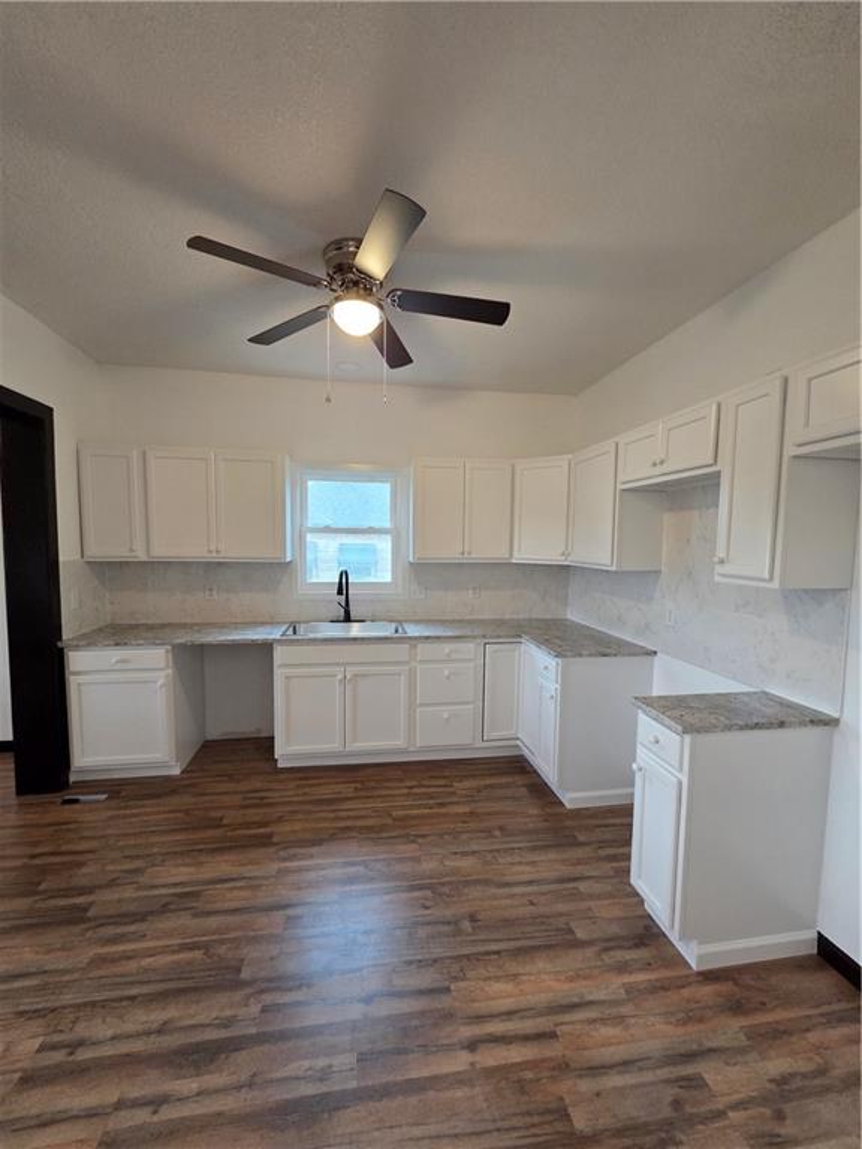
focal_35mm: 13
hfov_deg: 89.9
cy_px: 574
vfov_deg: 106.2
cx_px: 431
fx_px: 432
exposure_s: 1/60
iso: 400
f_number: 2.2
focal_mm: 2.2
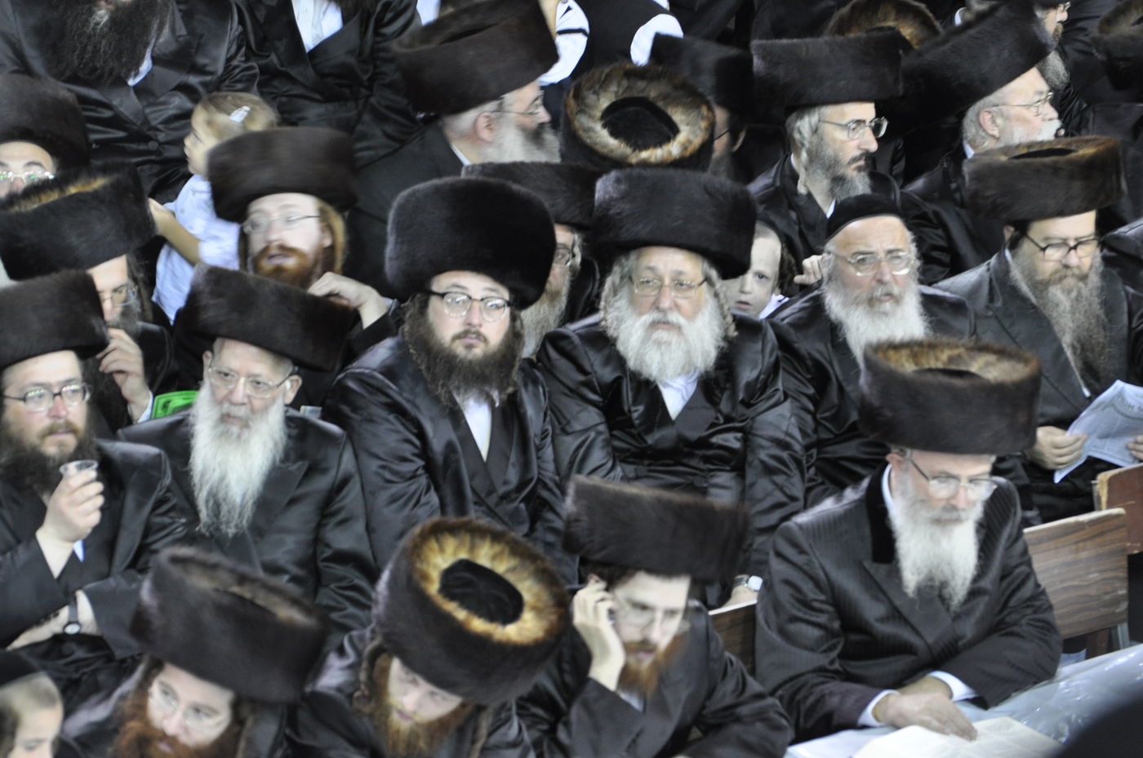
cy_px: 379
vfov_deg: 6.3
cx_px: 572
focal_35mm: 218
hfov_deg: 9.5
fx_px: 6895
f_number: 5.6
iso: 800
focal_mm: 145
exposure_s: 1/15
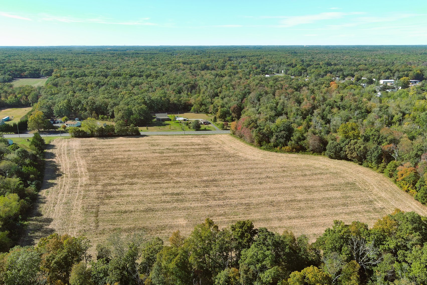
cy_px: 142
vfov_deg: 45.0
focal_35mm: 29
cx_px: 214
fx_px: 344
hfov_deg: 63.7
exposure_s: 1/640
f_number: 2.8
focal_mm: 10.57
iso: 100
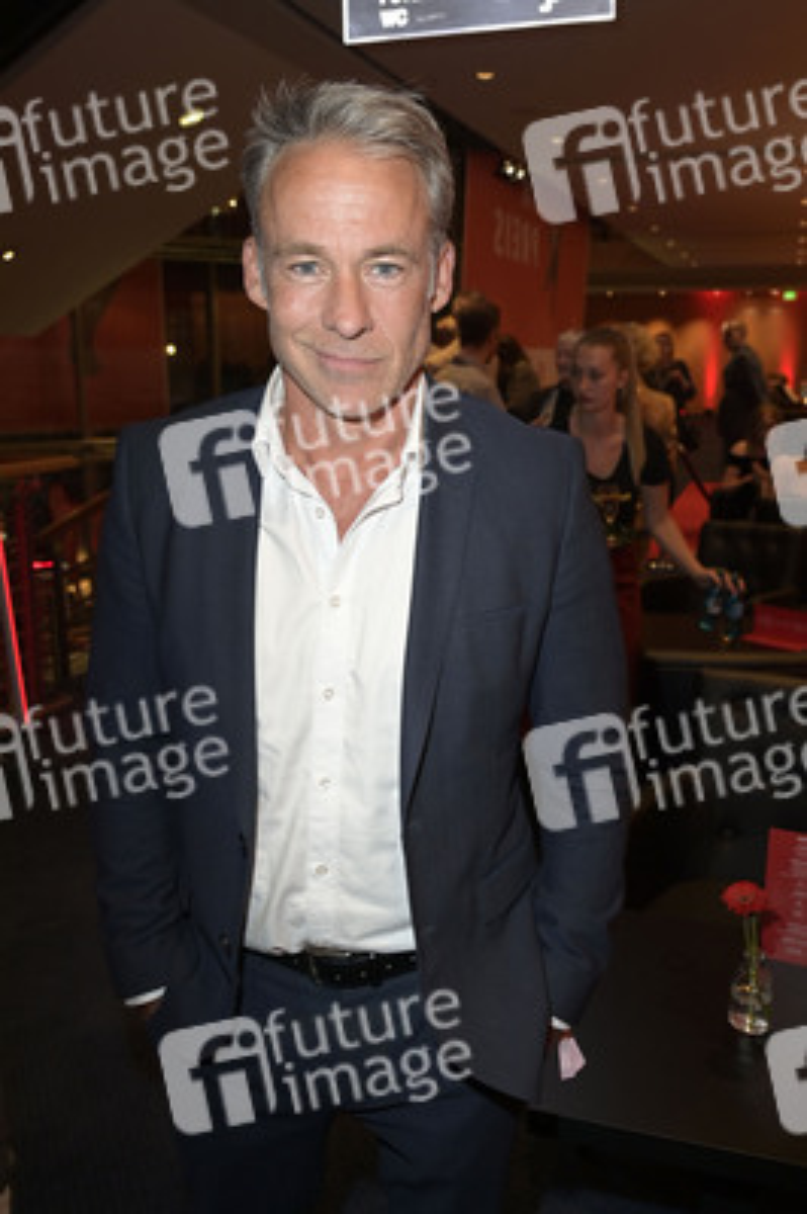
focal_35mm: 30
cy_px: 607
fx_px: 1010
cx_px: 404
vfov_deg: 62.0
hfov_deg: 43.5
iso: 1600
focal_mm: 30
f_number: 5.6
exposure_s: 1/60
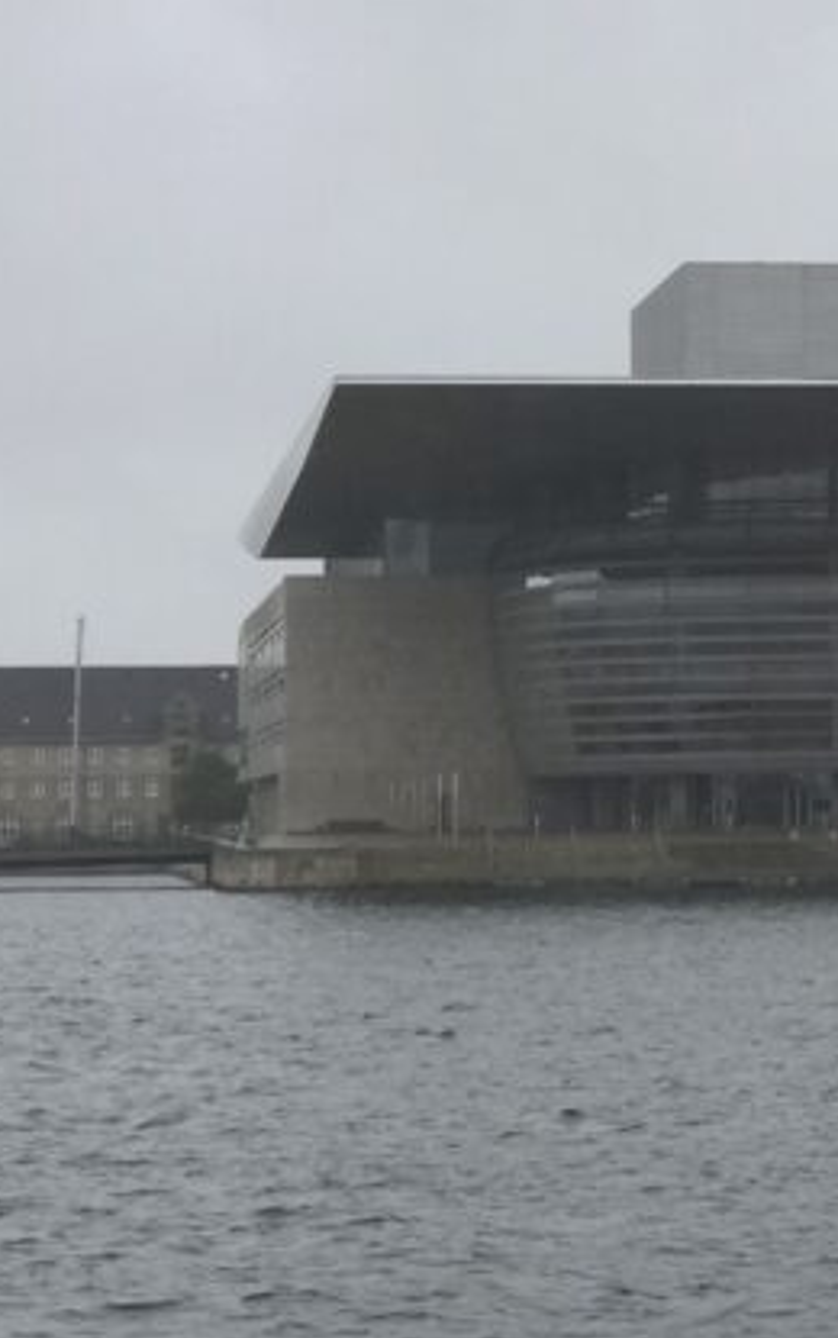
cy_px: 387
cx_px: 957
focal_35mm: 149
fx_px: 5435
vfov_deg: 14.0
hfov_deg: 8.7
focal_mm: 6.6
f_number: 2.8
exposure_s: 1/556
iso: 20
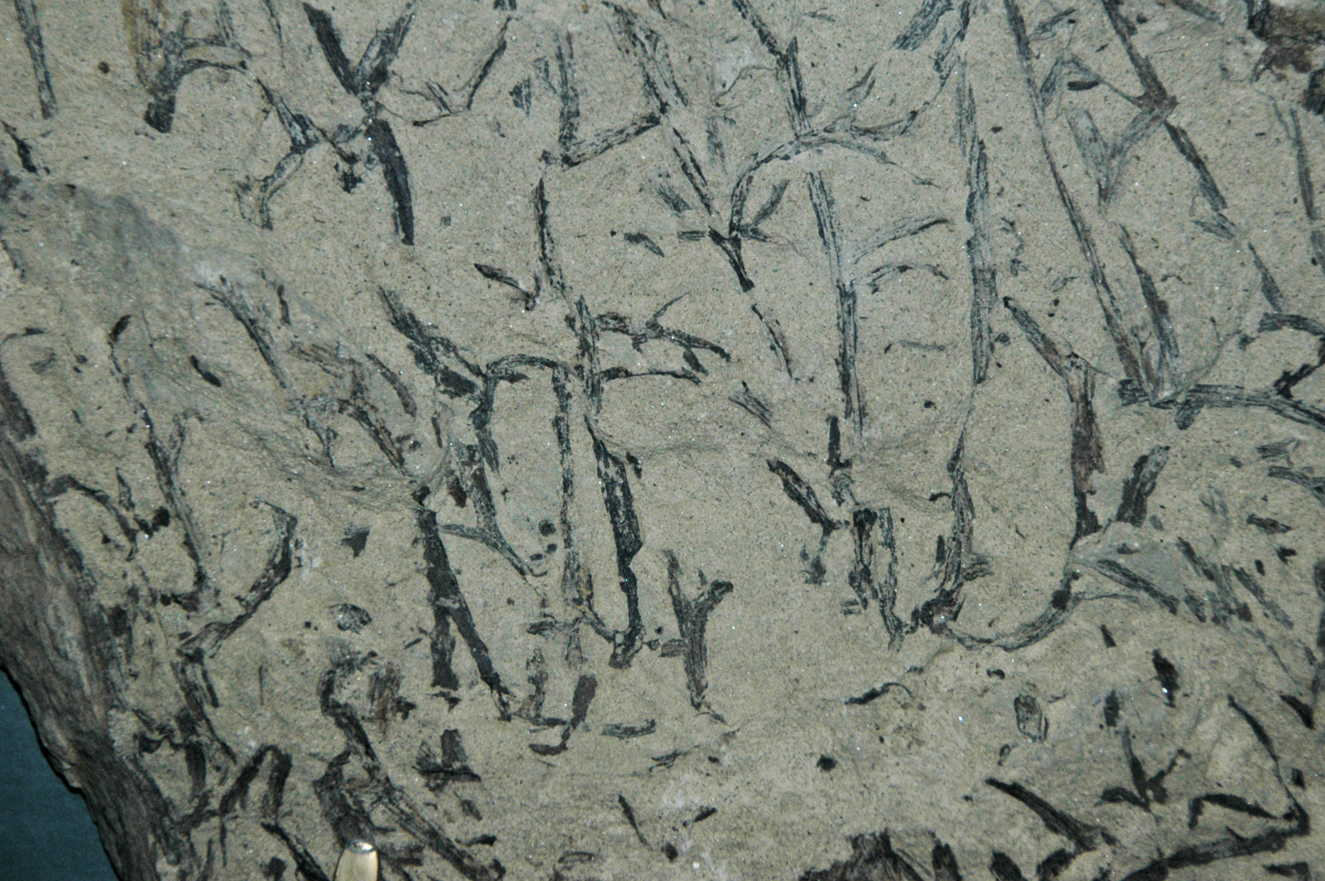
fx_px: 7502
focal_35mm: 204
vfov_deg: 6.7
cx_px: 716
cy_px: 350
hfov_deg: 10.1
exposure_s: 1/60
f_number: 5.6
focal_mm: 112
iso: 400
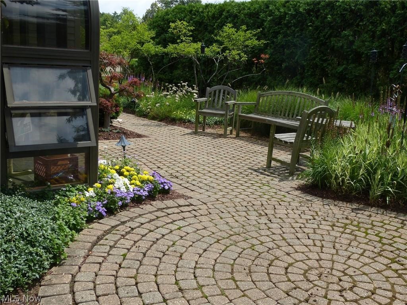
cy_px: 152
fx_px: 423
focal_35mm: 36
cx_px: 204
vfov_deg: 39.7
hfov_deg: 51.4
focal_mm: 6.3
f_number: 5
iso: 100
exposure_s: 1/500
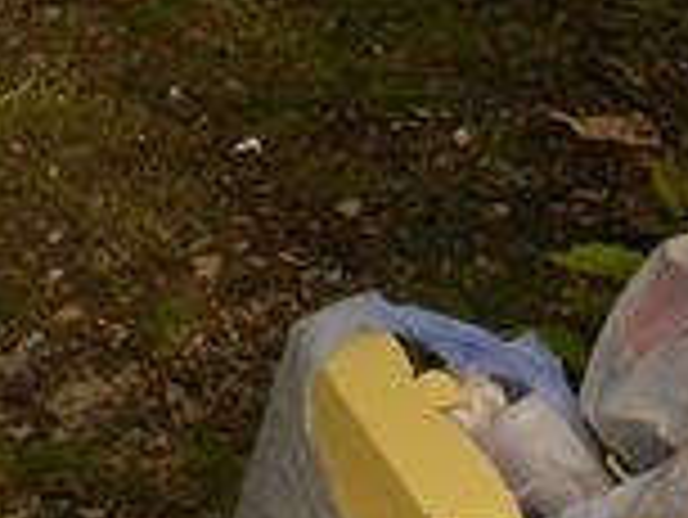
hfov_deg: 15.2
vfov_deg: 11.0
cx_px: 951
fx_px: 2427
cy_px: 1045
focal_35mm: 122
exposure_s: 1/100
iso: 80
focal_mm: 5
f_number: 8.3
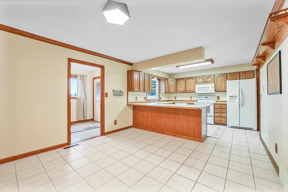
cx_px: 144
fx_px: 112
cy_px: 96
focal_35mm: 14
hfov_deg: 104.2
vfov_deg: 81.3
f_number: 3.5
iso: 2500
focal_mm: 14
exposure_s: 1/320
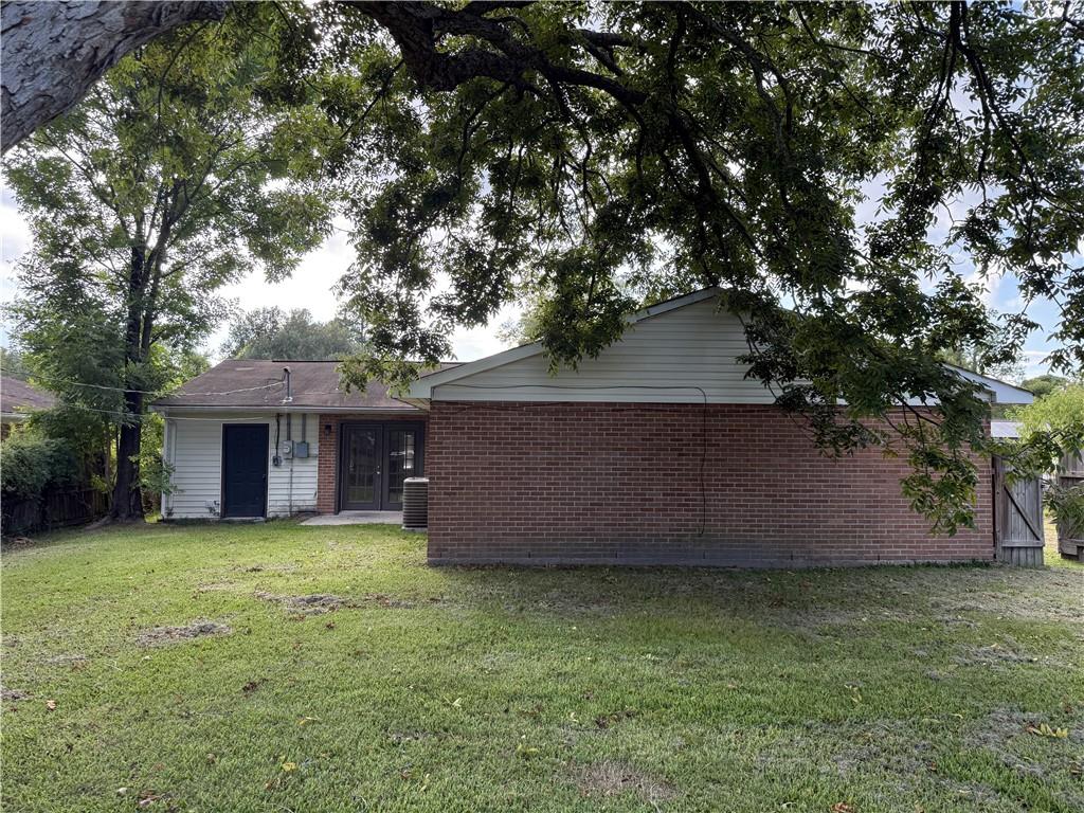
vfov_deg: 56.8
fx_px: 752
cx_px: 542
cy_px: 406
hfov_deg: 71.6
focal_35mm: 24
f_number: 1.78
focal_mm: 6.76
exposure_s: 1/660
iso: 100
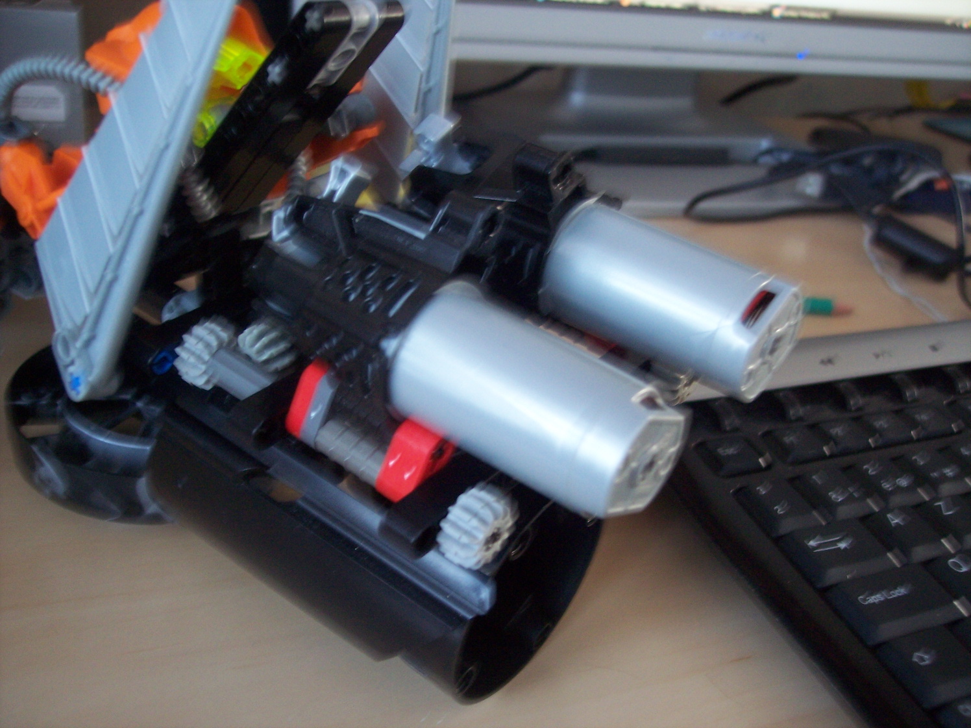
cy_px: 364
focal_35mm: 39
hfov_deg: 47.9
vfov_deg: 36.8
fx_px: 1094
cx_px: 486
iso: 200
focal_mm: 8
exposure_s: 1/8
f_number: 3.4
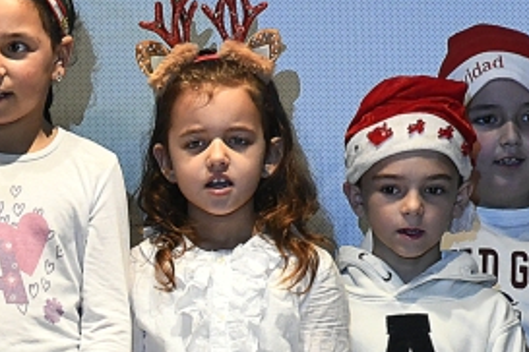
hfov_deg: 2.3
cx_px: -244
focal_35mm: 878
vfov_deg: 1.6
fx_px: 12901
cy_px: 400
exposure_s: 1/250
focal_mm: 200
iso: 2500
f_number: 6.3
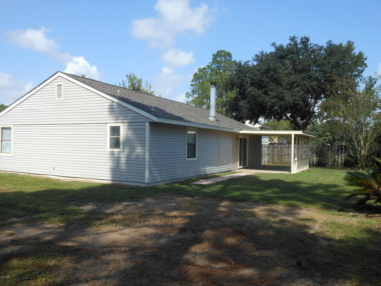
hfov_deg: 61.7
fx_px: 319
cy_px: 143
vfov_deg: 48.2
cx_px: 190
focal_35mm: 29
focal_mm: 5.2
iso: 80
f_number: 3.3
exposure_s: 1/800
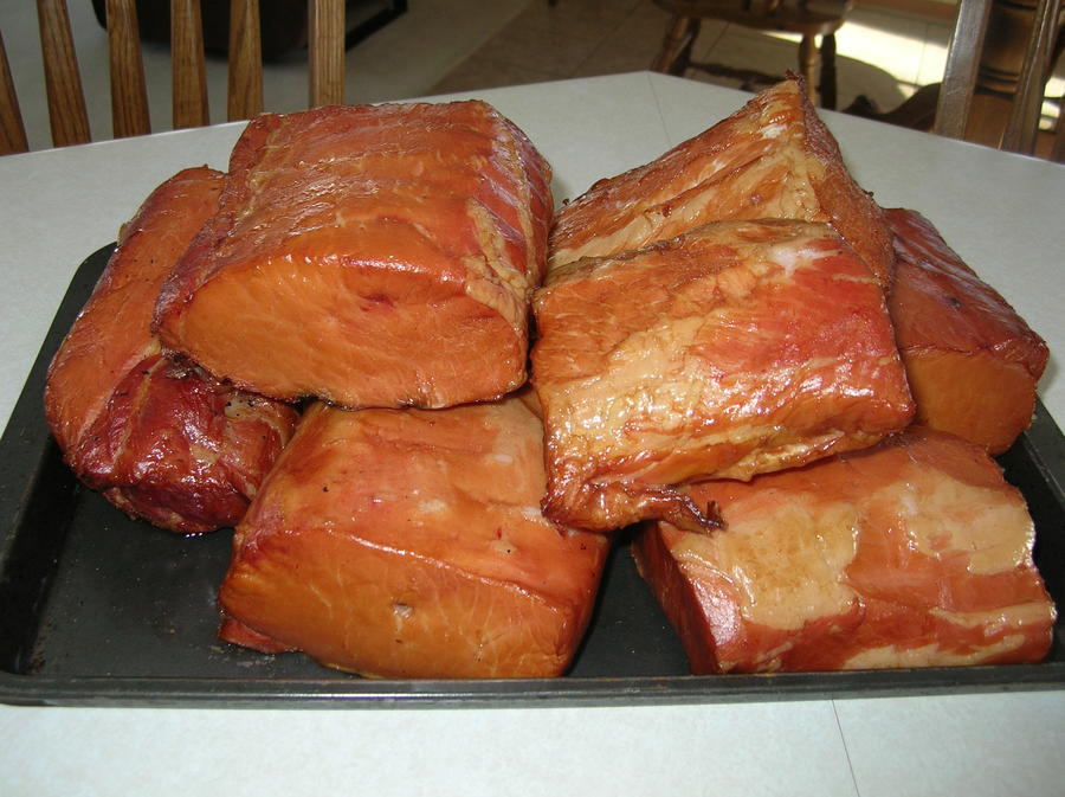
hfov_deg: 51.4
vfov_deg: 39.6
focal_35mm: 36
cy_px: 398
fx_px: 1106
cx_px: 532
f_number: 2.7
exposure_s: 1/60.1
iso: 50
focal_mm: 6
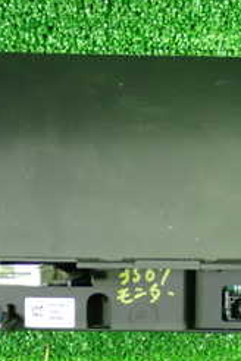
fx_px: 1044
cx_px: 213
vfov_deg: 19.5
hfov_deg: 13.1
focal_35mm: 104
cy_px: 263
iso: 800
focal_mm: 7.31
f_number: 2.8
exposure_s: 1/15
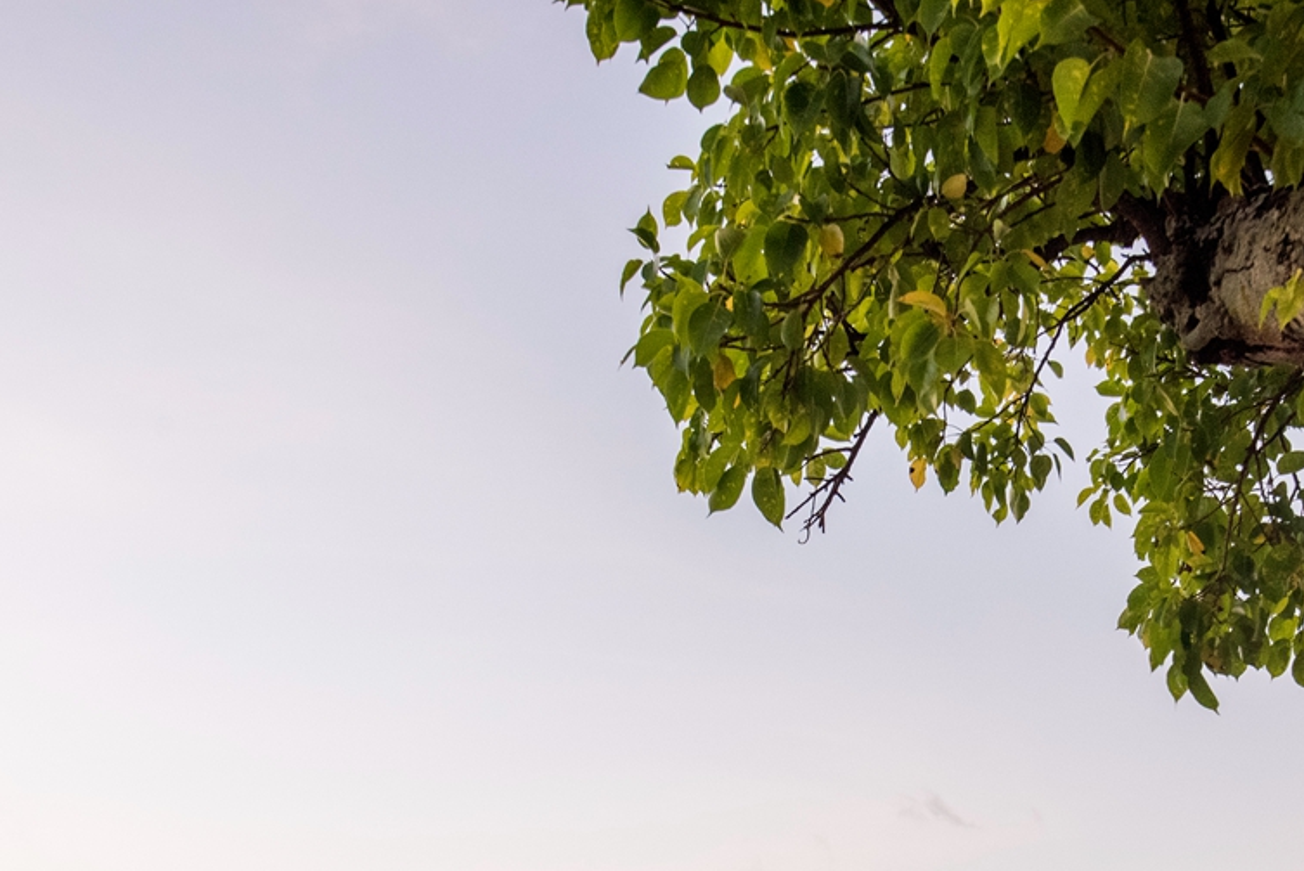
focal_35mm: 51
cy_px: 731
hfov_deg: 38.1
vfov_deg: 25.9
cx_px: 933
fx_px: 1848
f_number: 8
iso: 1250
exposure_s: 1/80
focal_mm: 24
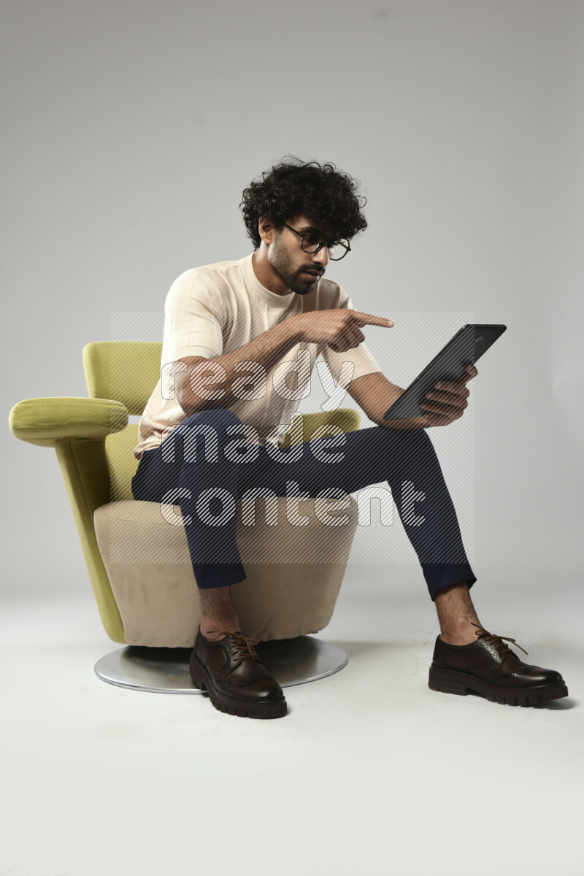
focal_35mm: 42
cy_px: 438
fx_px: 1022
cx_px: 292
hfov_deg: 31.9
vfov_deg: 46.4
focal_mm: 42
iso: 400
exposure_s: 1/125
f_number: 5.6
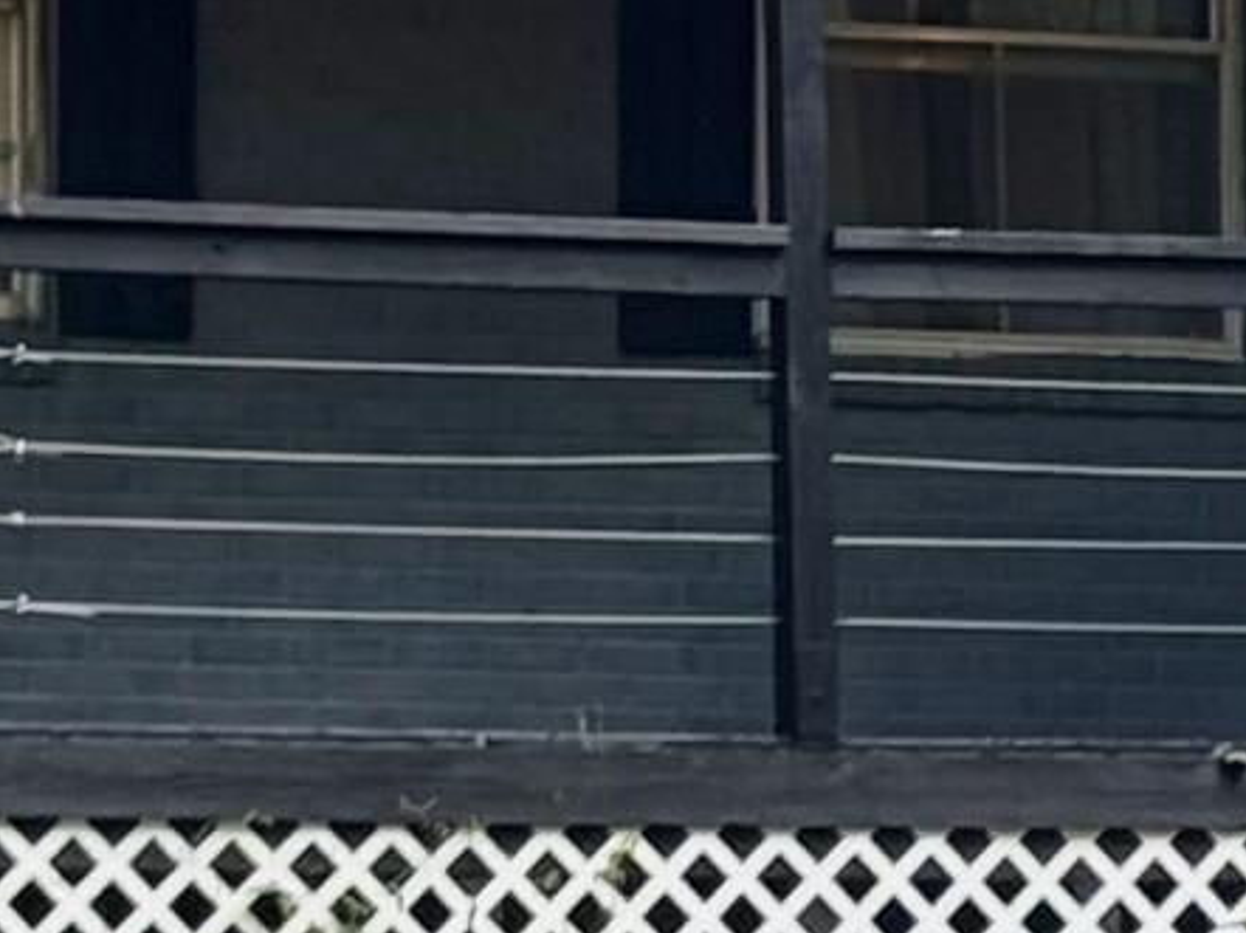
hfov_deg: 6.1
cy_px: 282
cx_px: 953
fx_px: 11728
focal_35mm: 326
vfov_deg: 4.6
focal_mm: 6.76
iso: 64
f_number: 1.78
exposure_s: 1/181
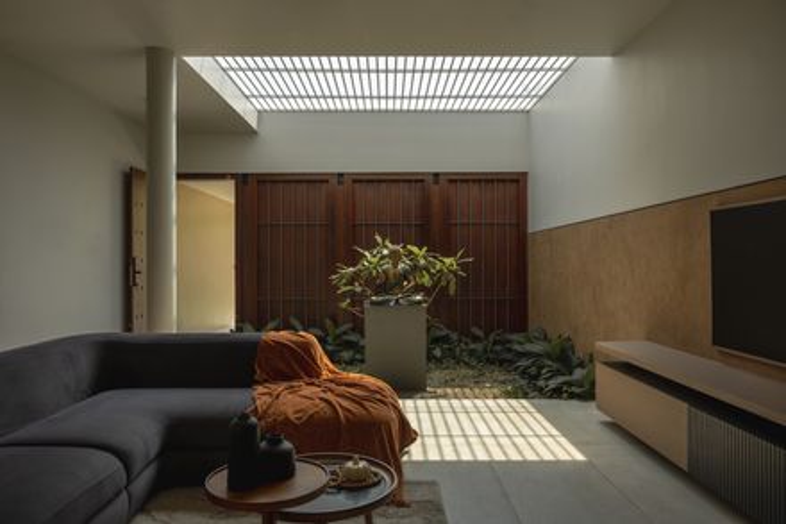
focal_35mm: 26
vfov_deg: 48.7
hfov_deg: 68.4
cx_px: 393
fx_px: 578
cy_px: 262
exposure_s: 1/25
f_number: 9
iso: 125
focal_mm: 26.5
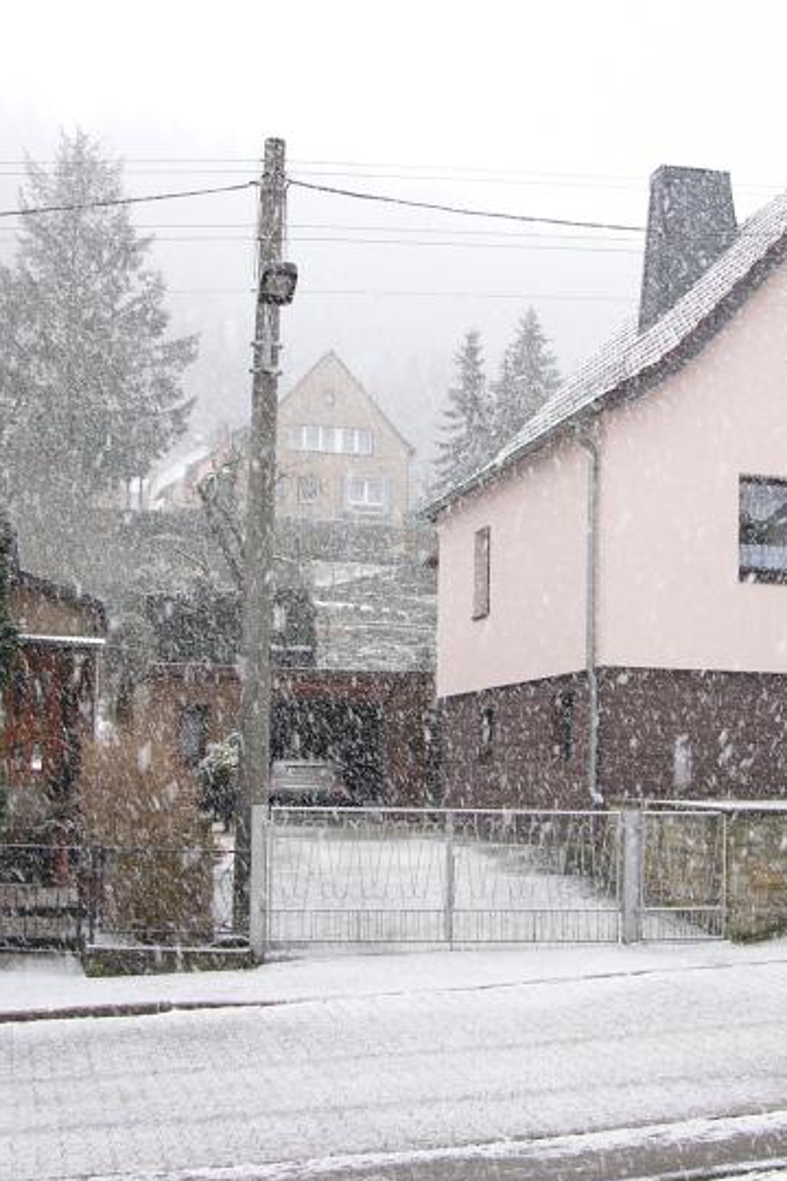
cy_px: 587
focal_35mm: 52
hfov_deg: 26.0
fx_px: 1705
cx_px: 398
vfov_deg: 38.2
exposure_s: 1/50
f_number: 2.8
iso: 50
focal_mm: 6
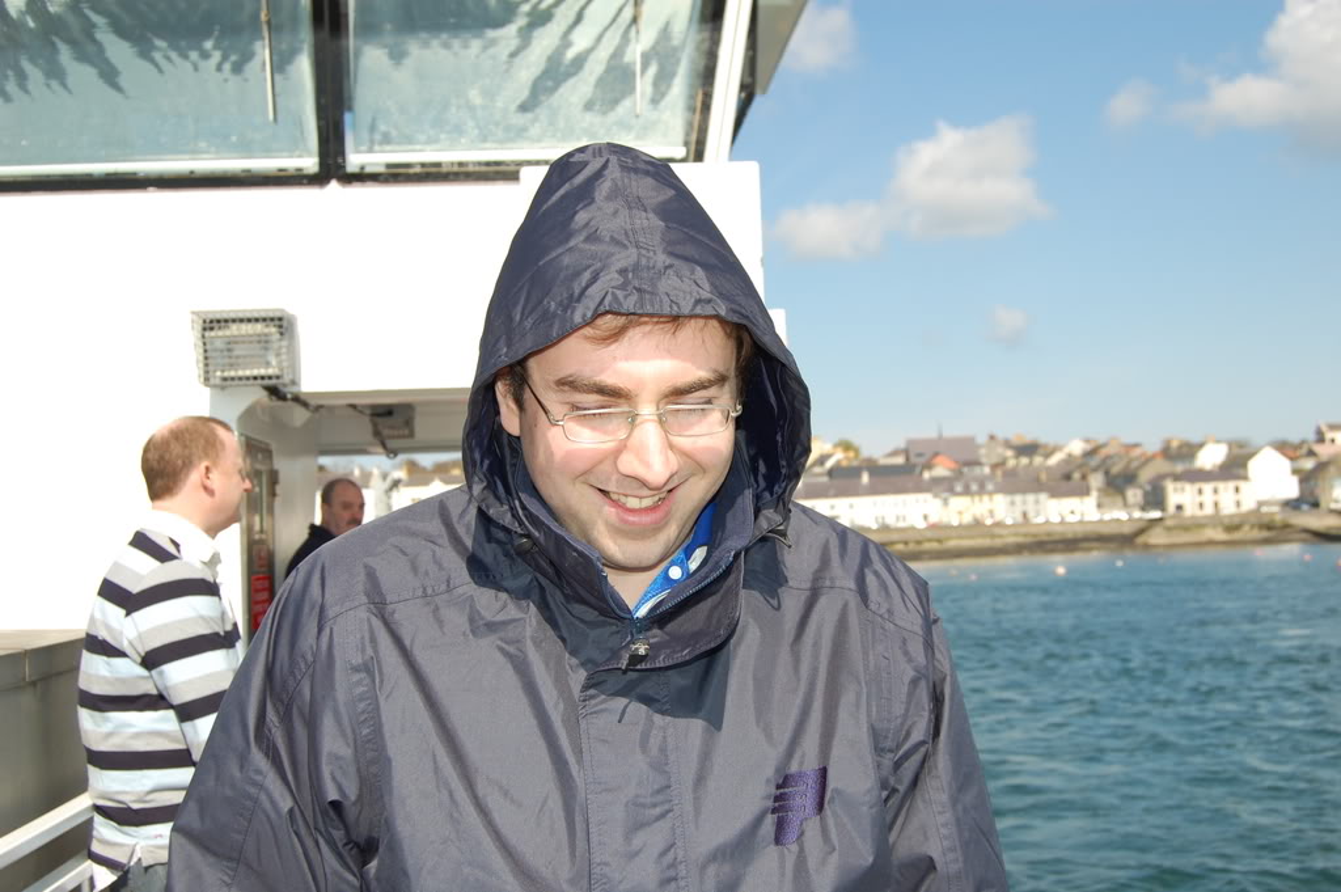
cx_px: 670
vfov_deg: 31.8
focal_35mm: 42
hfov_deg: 46.4
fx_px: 1563
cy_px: 446
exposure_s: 1/500
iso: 200
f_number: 7.1
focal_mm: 28
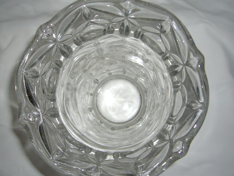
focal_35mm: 41
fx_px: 277
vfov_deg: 35.1
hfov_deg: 45.8
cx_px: 115
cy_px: 92
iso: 80
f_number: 2.8
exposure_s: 1/60
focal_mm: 5.8
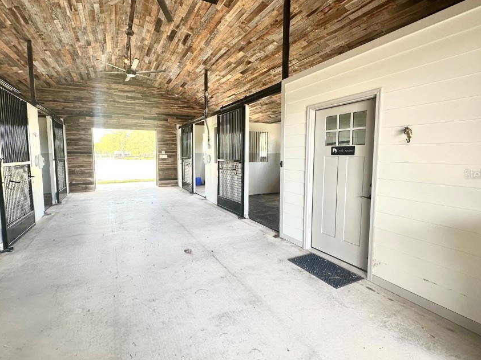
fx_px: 236
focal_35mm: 17
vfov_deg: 74.7
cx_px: 226
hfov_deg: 90.9
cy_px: 174
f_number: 2.2
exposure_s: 1/99
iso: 64
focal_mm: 2.22
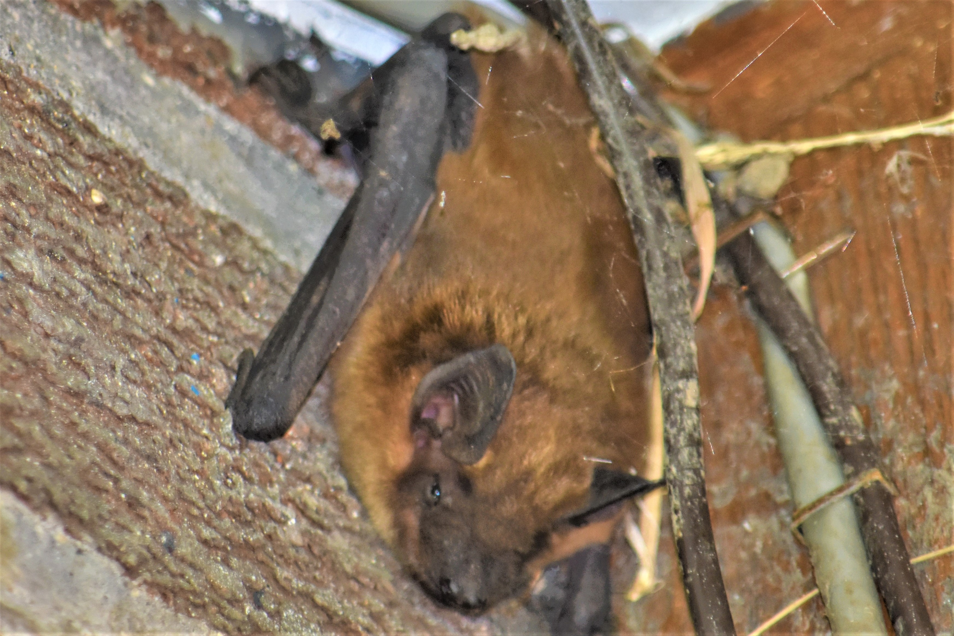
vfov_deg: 3.1
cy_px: 318
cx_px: 477
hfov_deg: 4.6
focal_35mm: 450
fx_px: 11925
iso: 800
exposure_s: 1/100
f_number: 5.6
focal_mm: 300
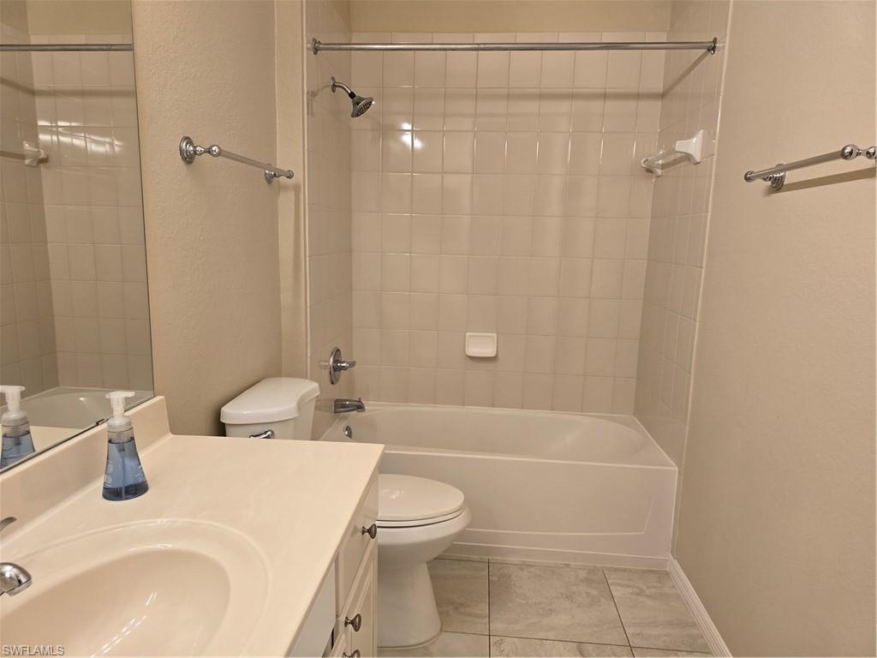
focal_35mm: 23
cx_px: 438
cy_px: 329
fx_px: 583
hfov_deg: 73.9
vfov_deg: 58.9
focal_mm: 6.3
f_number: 1.7
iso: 125
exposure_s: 1/120
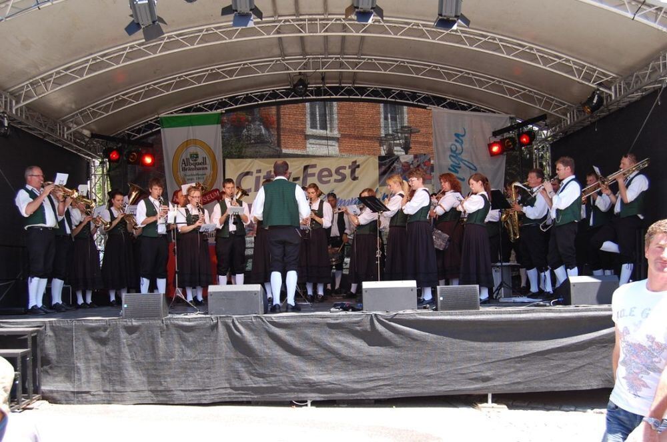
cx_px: 334
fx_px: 721
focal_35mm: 39
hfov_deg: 49.6
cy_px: 221
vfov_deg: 34.1
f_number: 6.3
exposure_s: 1/160
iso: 200
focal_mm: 26
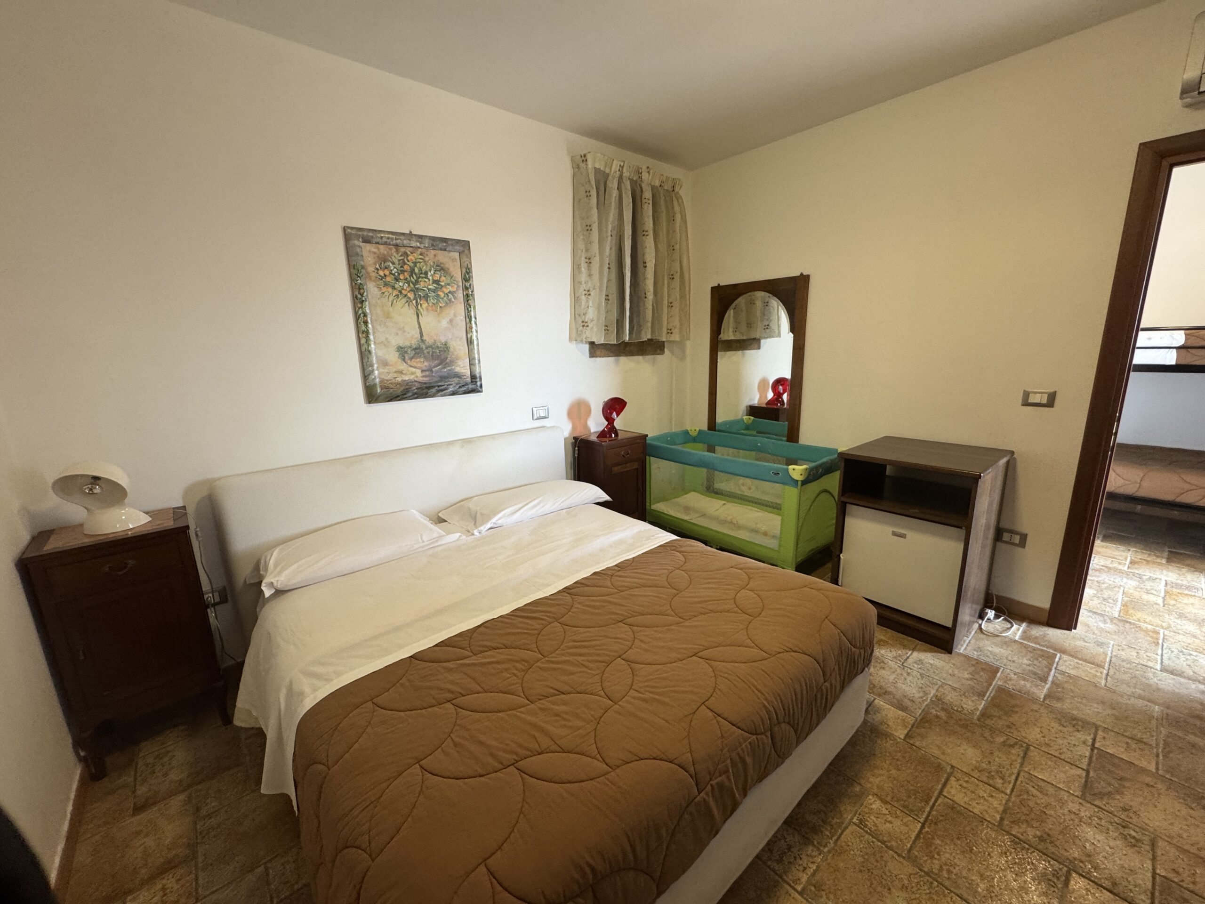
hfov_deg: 102.1
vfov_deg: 85.7
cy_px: 452
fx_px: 487
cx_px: 602
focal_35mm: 14
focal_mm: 2.22
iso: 200
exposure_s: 1/50
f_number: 2.2
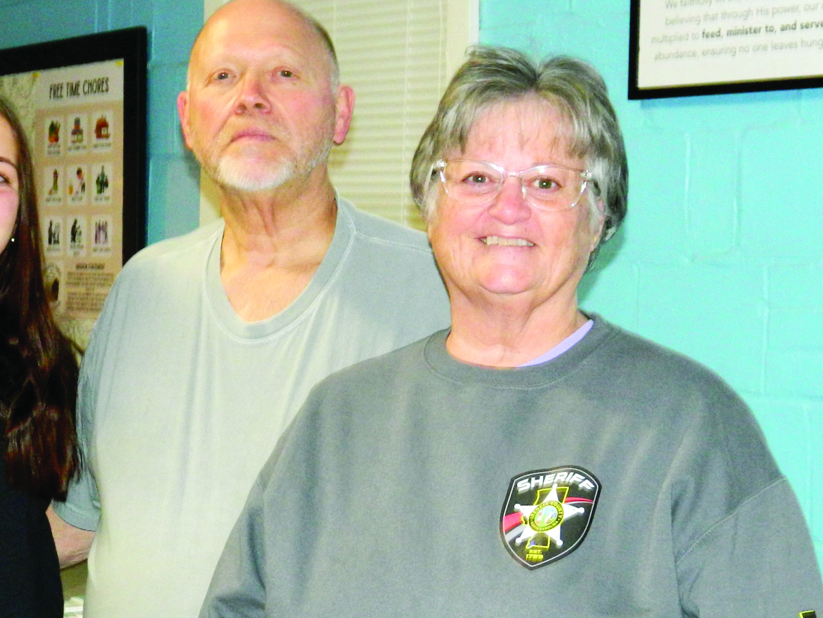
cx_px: 330
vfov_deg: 16.4
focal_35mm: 90
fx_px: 2140
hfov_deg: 21.7
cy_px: 273
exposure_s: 1/30
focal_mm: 7.3
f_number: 3.5
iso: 200
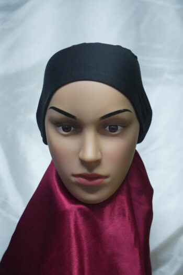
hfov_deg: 9.5
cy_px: 138
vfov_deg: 14.3
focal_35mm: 144
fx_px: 1098
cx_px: 92
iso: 8000
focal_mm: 96
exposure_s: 1/160
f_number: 5.6
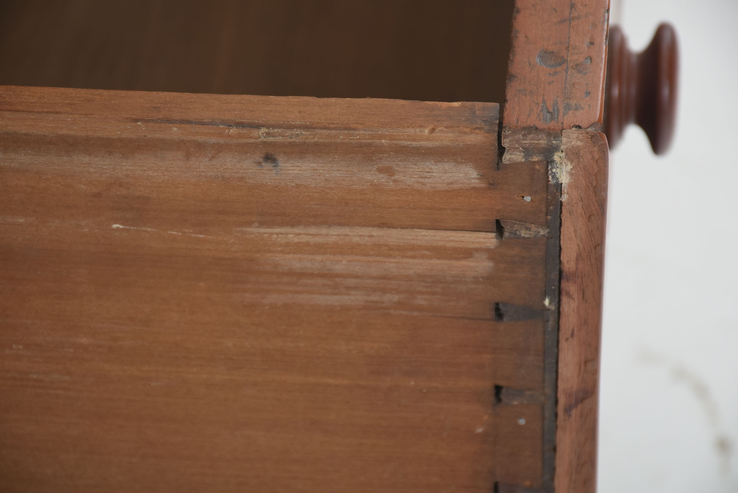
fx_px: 4308
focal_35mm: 210
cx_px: 369
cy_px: 246
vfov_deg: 6.6
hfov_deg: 9.8
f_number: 9
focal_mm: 140
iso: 200
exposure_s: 1/160
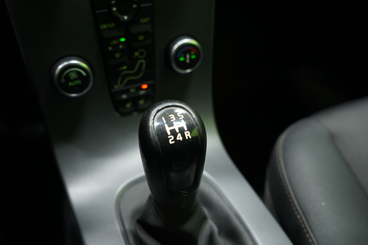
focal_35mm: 37
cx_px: 184
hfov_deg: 51.9
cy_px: 122
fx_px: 378
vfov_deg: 35.9
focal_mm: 37
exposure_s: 1/20
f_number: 4.5
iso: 800
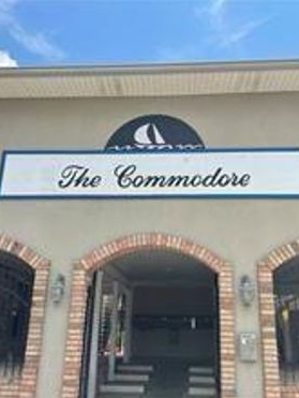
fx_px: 402
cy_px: 199
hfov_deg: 40.7
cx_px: 159
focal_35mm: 35
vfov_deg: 52.6
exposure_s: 1/3401
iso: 32
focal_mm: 4.2
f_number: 1.6
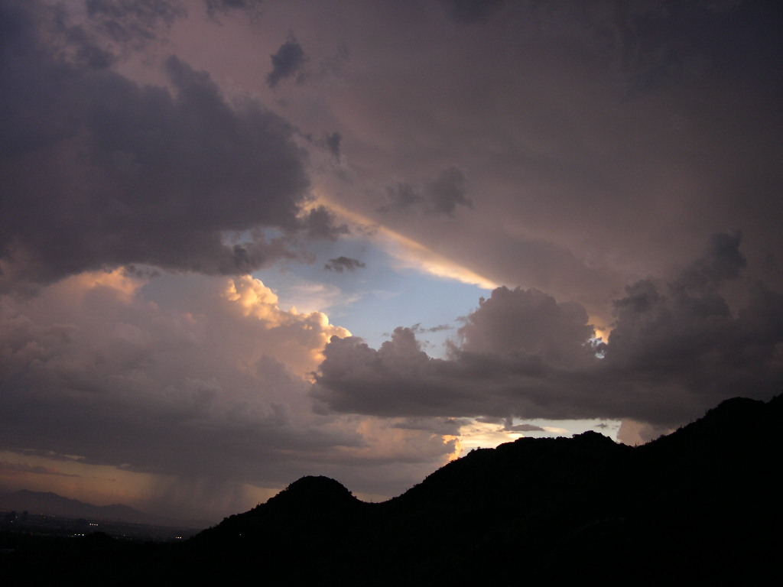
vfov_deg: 37.7
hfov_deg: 49.0
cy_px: 294
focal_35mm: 38
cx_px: 392
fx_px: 860
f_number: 2.8
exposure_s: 1/102
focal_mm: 8
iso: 100
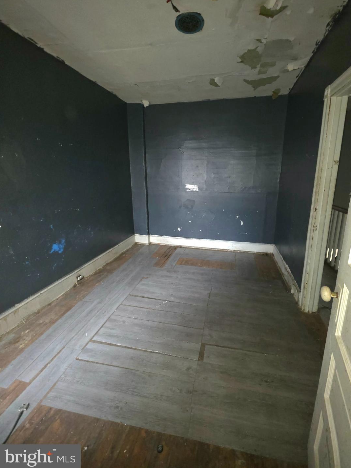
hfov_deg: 85.6
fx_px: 189
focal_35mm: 14
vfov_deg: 101.9
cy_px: 219
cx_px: 188
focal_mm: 2.2
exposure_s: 1/30
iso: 1000
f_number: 1.9
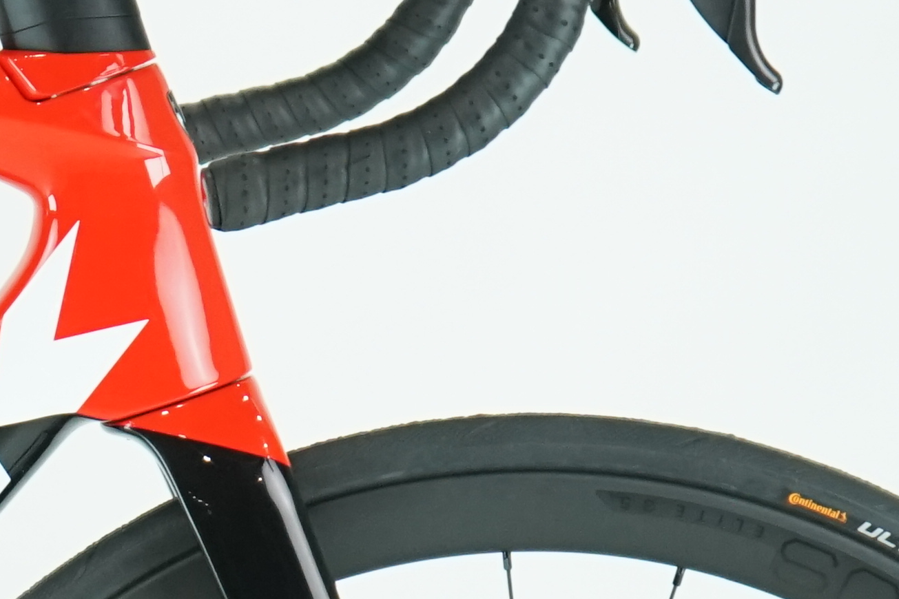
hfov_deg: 7.1
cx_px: -597
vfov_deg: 4.8
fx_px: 7117
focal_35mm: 285
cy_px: 806
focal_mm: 62
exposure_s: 1/200
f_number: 5.6
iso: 1600
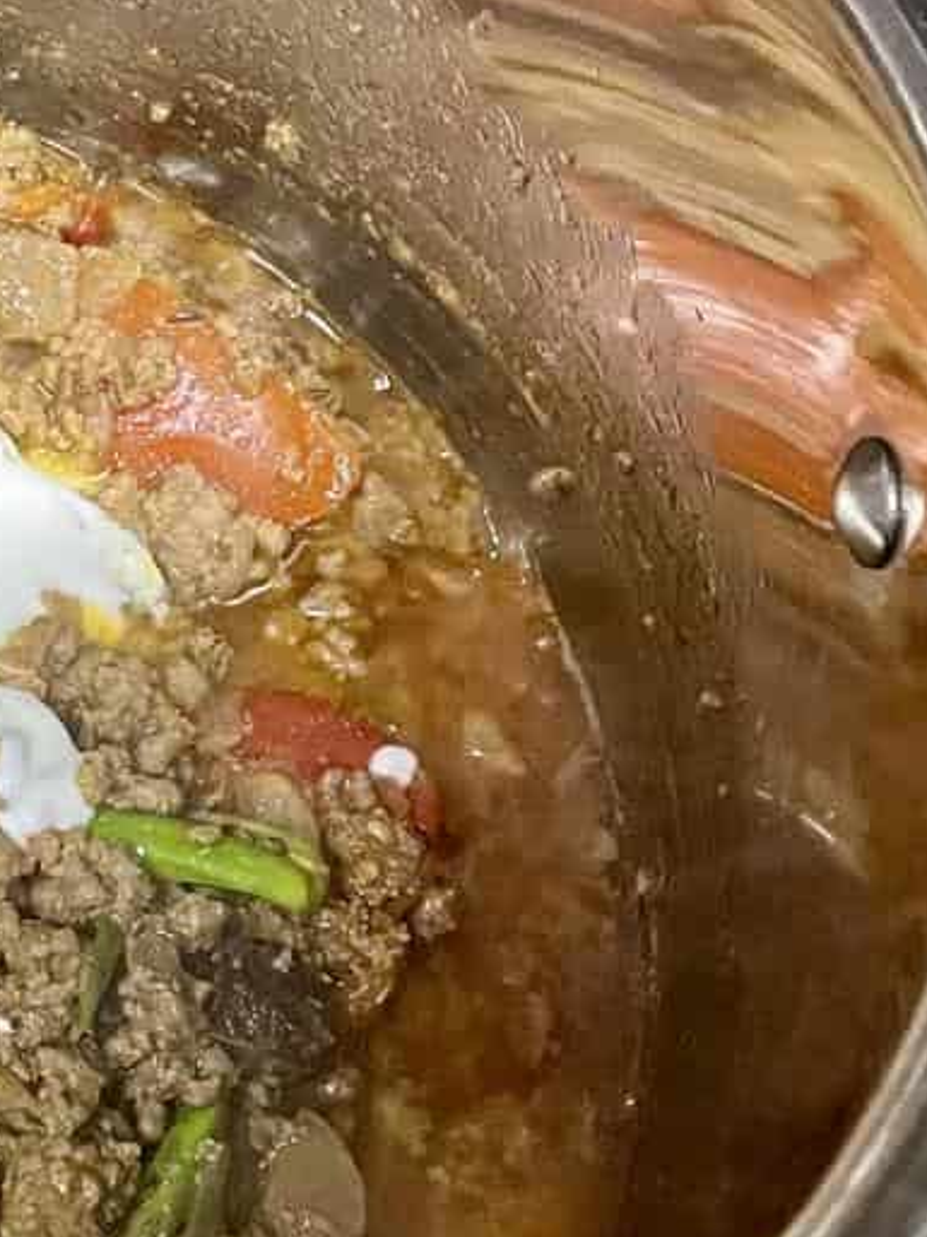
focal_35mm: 81
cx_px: -306
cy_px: 298
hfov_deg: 17.0
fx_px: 2895
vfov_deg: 23.9
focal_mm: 4.2
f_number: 1.6
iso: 400
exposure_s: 1/50
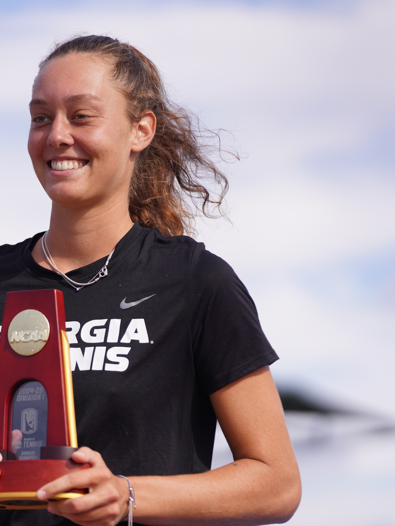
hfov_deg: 6.9
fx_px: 3256
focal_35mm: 214
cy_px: 262
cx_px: 94
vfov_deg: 9.2
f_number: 3.2
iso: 500
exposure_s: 1/6400
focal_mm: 148
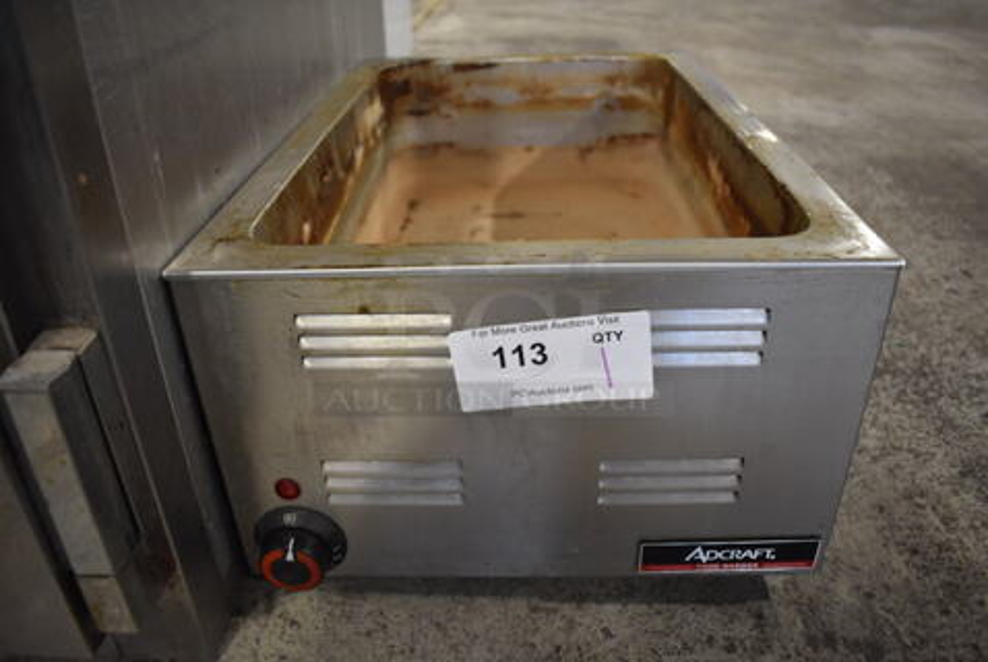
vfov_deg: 48.1
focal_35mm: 27
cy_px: 331
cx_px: 494
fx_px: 742
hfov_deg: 67.3
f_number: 3.5
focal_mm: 18
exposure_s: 1/125
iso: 2000
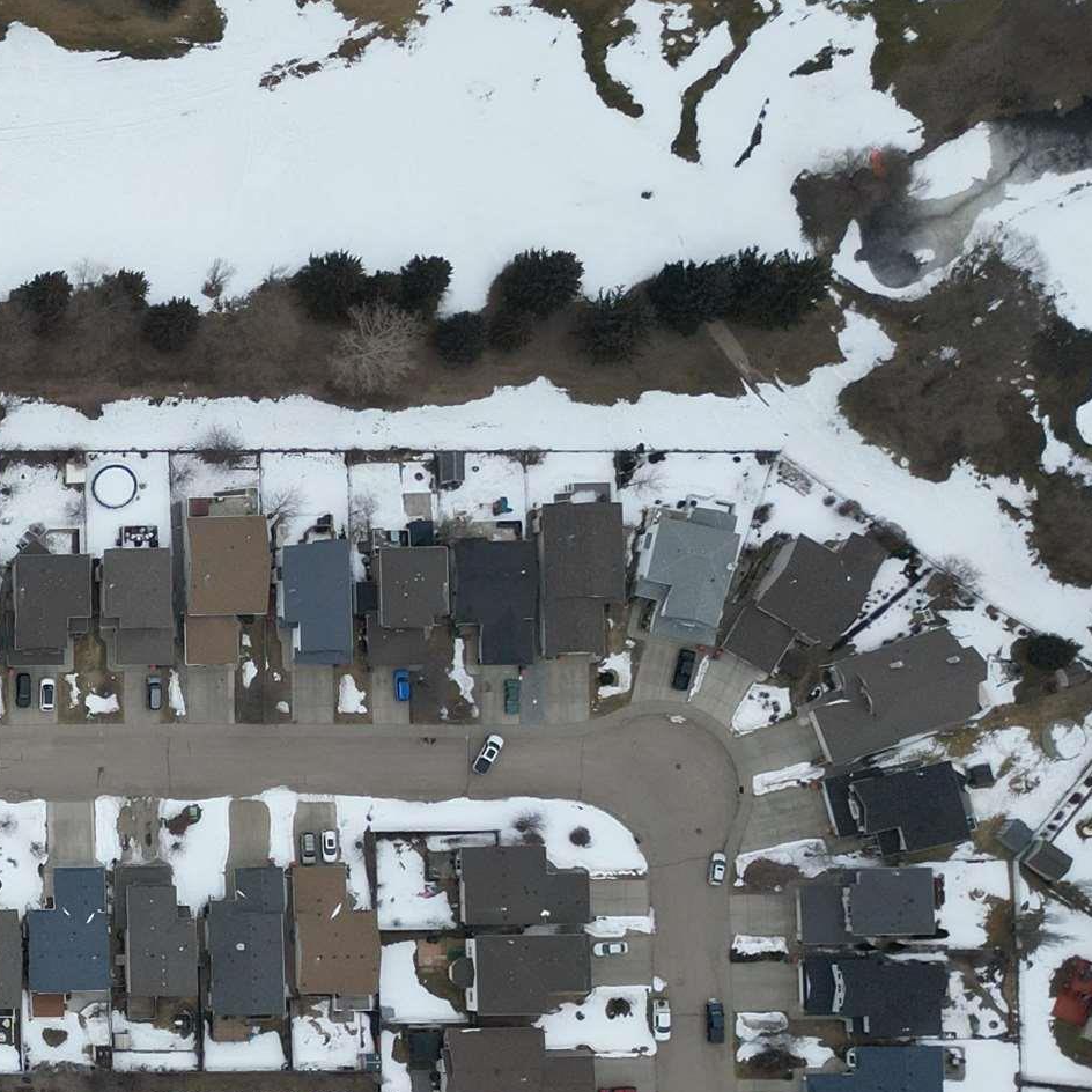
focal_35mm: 69
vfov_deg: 24.7
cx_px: -460
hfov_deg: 21.6
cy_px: 812
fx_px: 2463
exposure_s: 1/2000
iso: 140
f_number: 1.7
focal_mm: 6.72
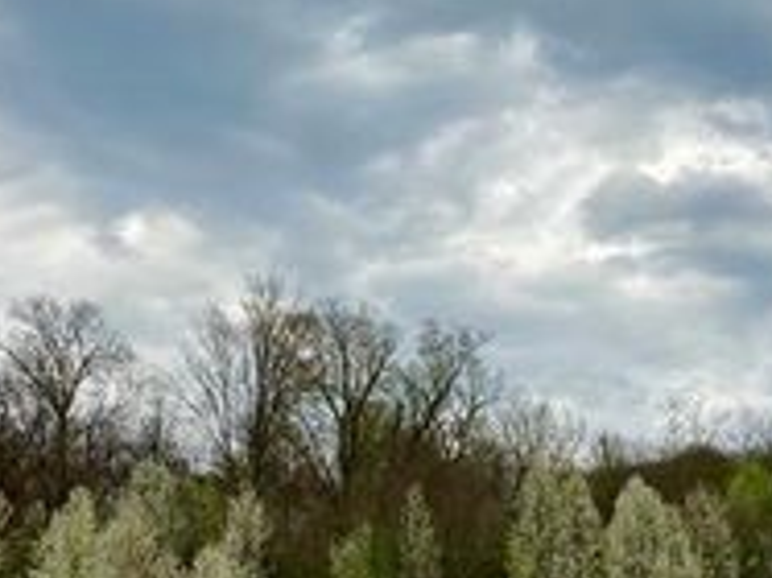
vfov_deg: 19.6
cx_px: 475
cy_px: 345
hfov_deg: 25.9
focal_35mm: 75
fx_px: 1672
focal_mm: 3.99
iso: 20
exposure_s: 1/2088
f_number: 1.8
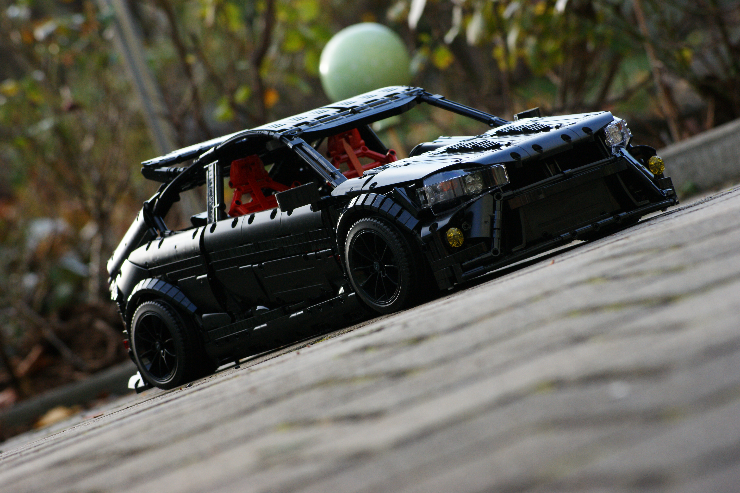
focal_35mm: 151
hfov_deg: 13.6
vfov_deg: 9.1
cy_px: 246
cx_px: 371
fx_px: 3104
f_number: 7.1
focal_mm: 100
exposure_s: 1/320
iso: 400
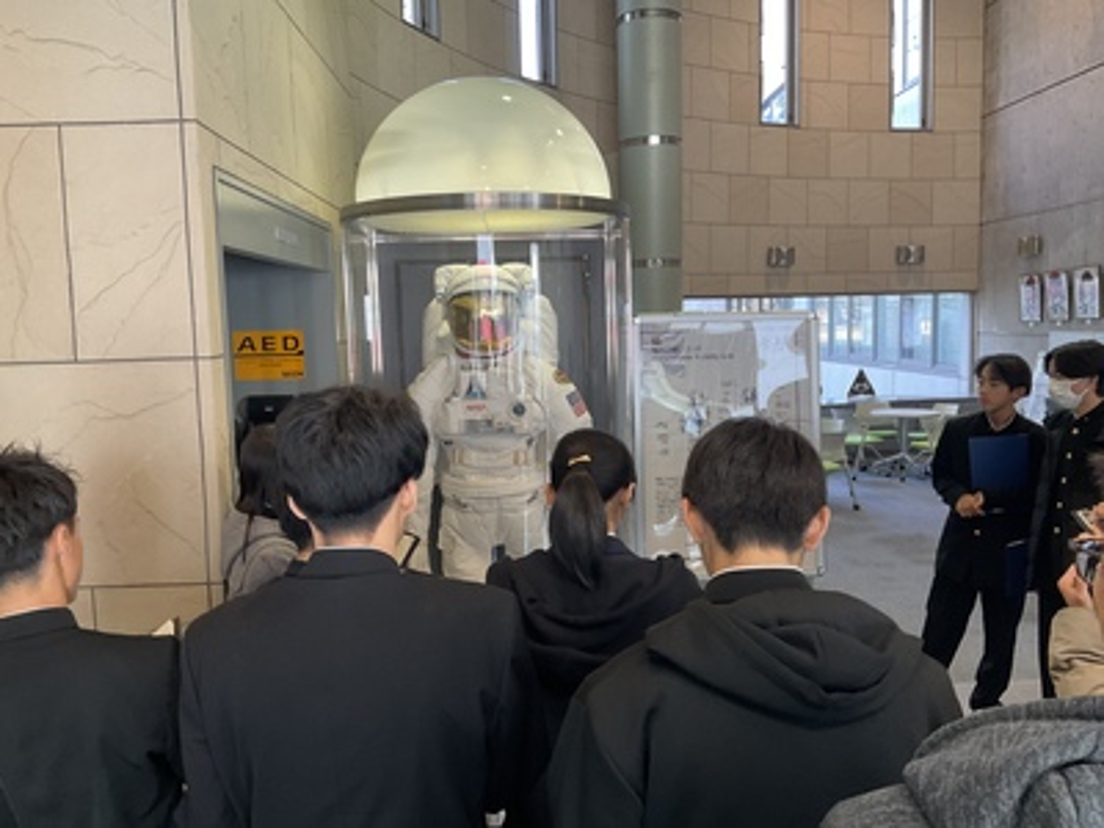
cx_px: 552
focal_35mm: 29
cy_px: 414
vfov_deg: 48.2
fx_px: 925
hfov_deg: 61.7
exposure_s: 1/50
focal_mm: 3
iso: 80
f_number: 1.8
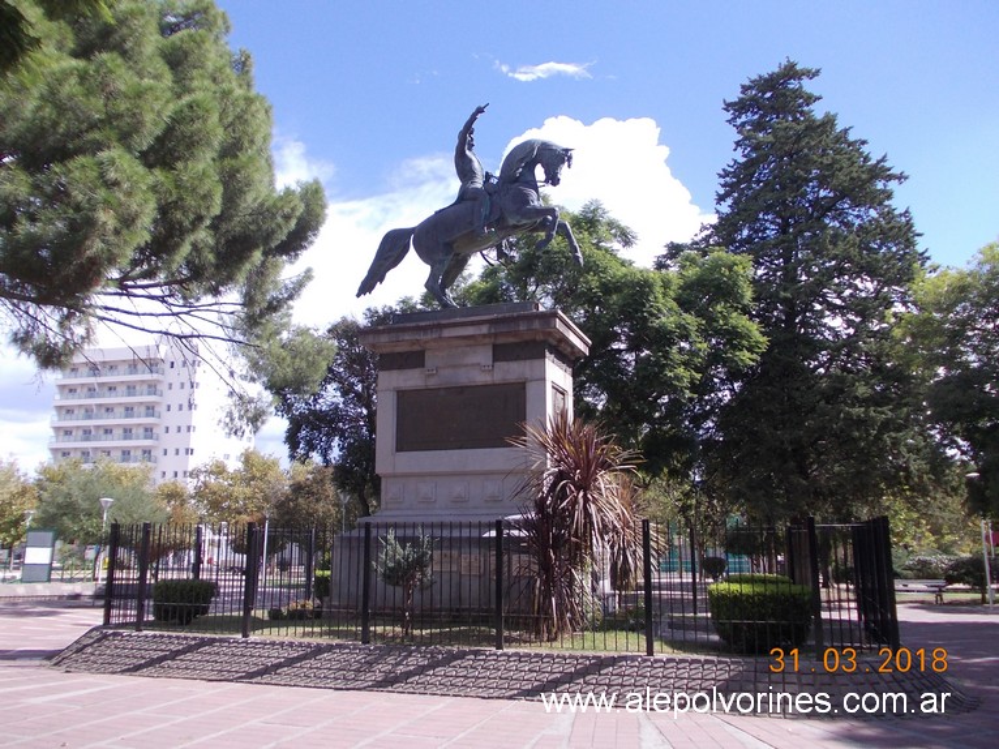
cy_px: 374
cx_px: 500
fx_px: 808
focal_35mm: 28
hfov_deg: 63.5
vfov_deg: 49.7
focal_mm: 4
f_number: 5.4
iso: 80
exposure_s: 1/200
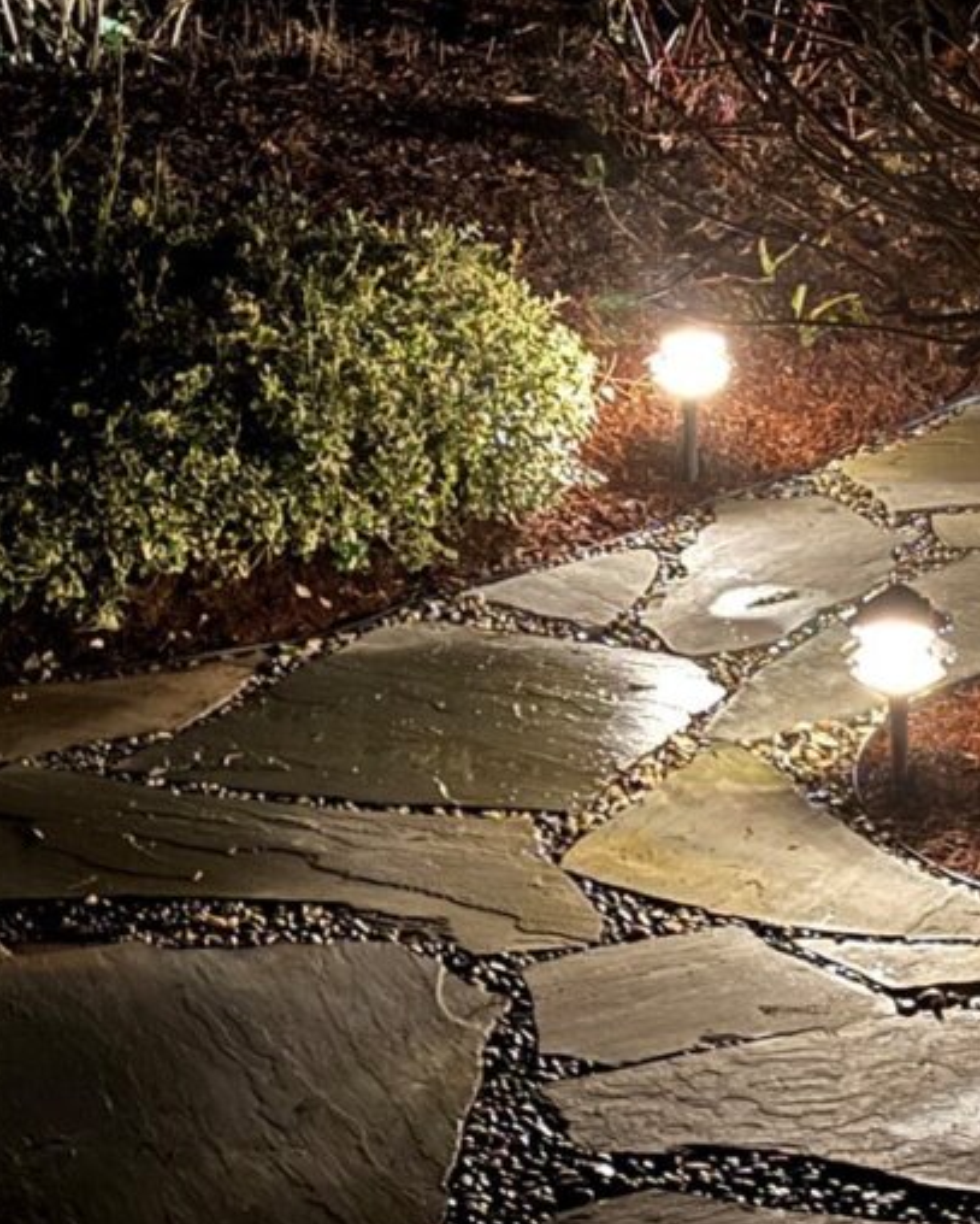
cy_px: 513
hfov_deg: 11.9
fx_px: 4673
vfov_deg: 14.9
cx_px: 744
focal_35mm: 129
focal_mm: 6.76
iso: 640
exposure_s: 1/2
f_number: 1.78
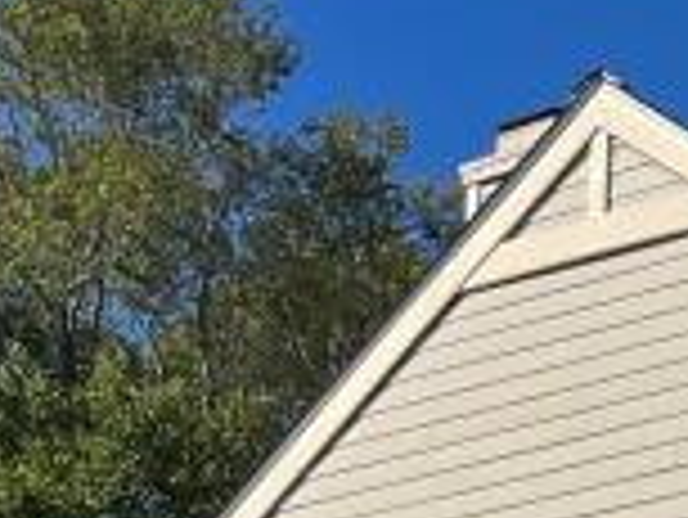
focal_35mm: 122
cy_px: 1153
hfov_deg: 15.6
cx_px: 787
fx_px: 2427
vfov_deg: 10.7
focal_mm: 5.1
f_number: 1.6
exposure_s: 1/6173
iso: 50
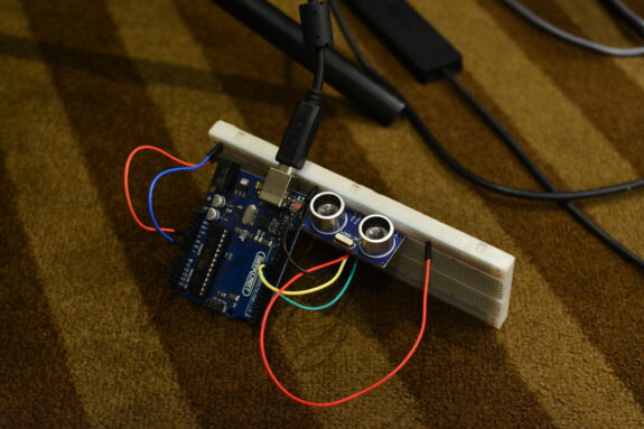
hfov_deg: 37.9
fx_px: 939
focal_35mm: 52
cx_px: 322
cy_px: 214
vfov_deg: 25.7
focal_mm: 35
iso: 800
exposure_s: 1/100
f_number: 3.5
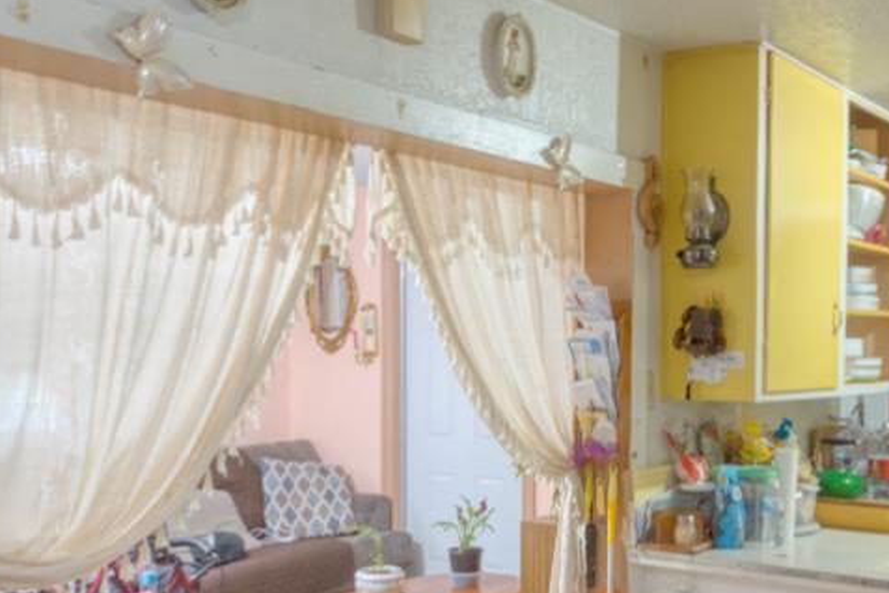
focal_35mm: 44
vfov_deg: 30.1
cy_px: 425
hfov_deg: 43.8
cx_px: 604
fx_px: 1086
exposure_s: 1/1.3
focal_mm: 14
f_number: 10
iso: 400
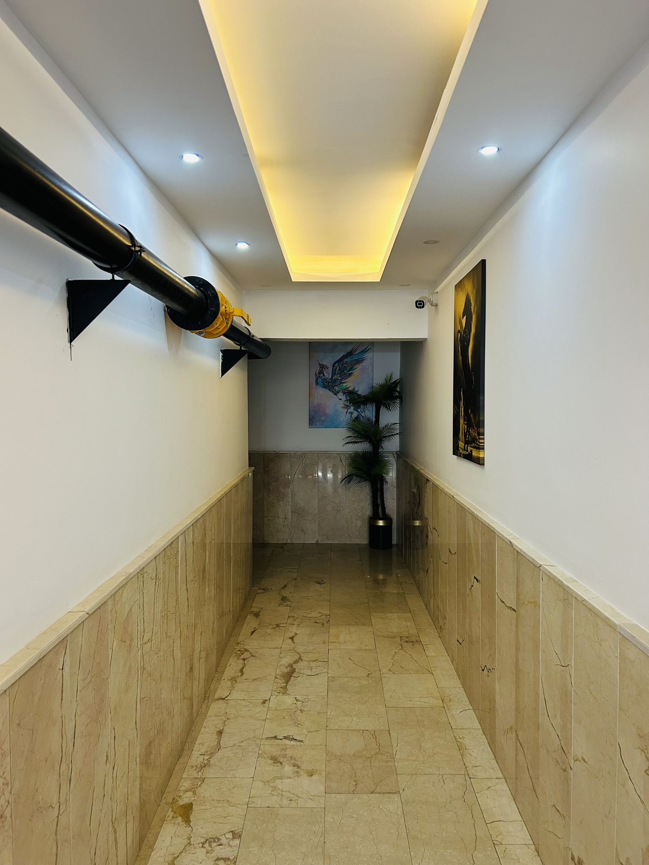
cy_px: 432
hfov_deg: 53.1
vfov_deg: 67.3
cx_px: 324
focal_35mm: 26
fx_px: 650
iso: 125
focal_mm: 5.7
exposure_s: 1/85
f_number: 1.5
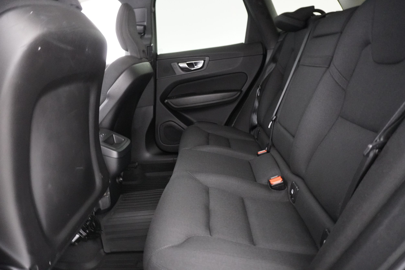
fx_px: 270
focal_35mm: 24
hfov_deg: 73.7
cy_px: 135
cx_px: 202
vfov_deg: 53.1
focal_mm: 16
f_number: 3.5
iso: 6400
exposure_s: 1/13
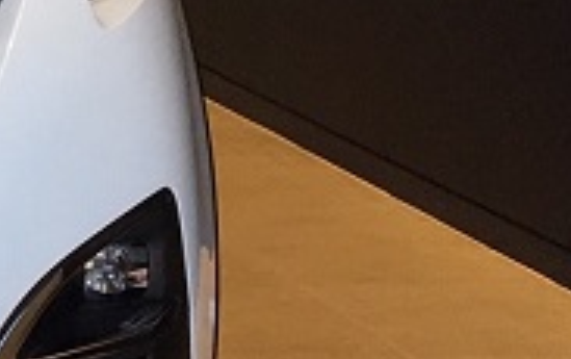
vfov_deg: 6.4
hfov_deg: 9.5
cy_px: -187
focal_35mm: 203
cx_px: -633
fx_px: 3164
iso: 32
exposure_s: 1/120
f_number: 2.2
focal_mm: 4.15
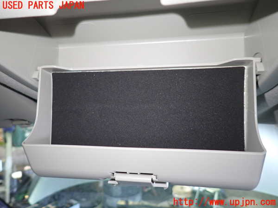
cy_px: 104
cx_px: 139
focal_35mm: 25
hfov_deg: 69.4
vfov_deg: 54.9
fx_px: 201
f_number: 2
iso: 400
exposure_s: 1/30
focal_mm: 4.5
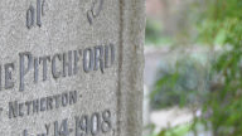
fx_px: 1951
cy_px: 130
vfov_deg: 4.0
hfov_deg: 7.0
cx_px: -111
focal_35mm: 304
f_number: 7.1
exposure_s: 1/200
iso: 2000
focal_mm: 62
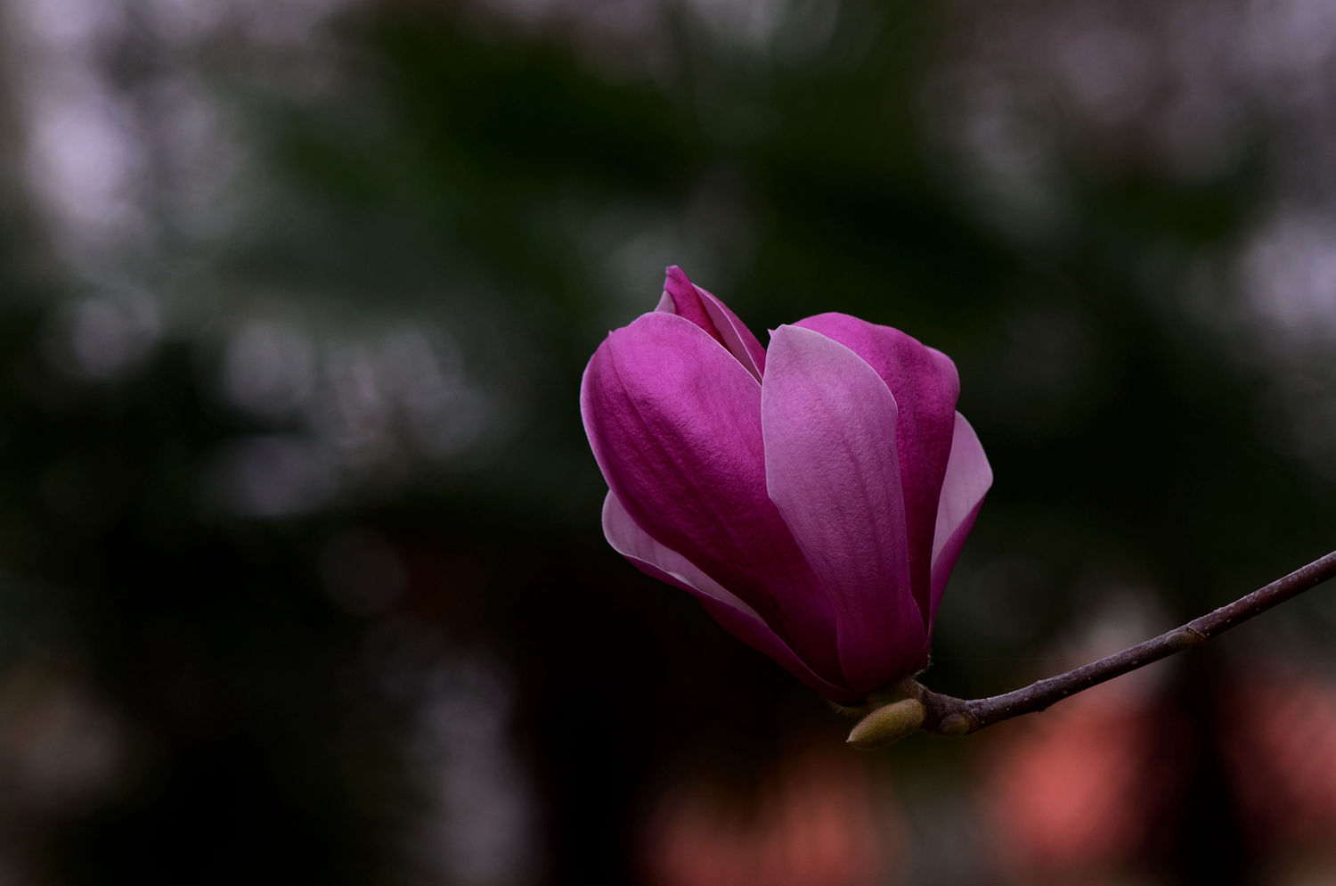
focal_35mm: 158
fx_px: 5834
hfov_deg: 13.1
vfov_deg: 8.7
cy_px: 443
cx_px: 668
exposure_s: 1/125
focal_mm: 105
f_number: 5.6
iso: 200
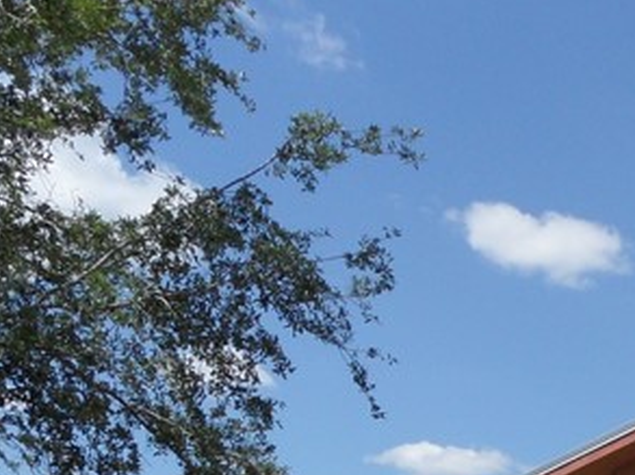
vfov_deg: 15.7
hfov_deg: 21.6
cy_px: 779
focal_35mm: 84
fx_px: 1539
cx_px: 759
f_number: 4.6
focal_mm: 3.9
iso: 80
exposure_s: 1/750
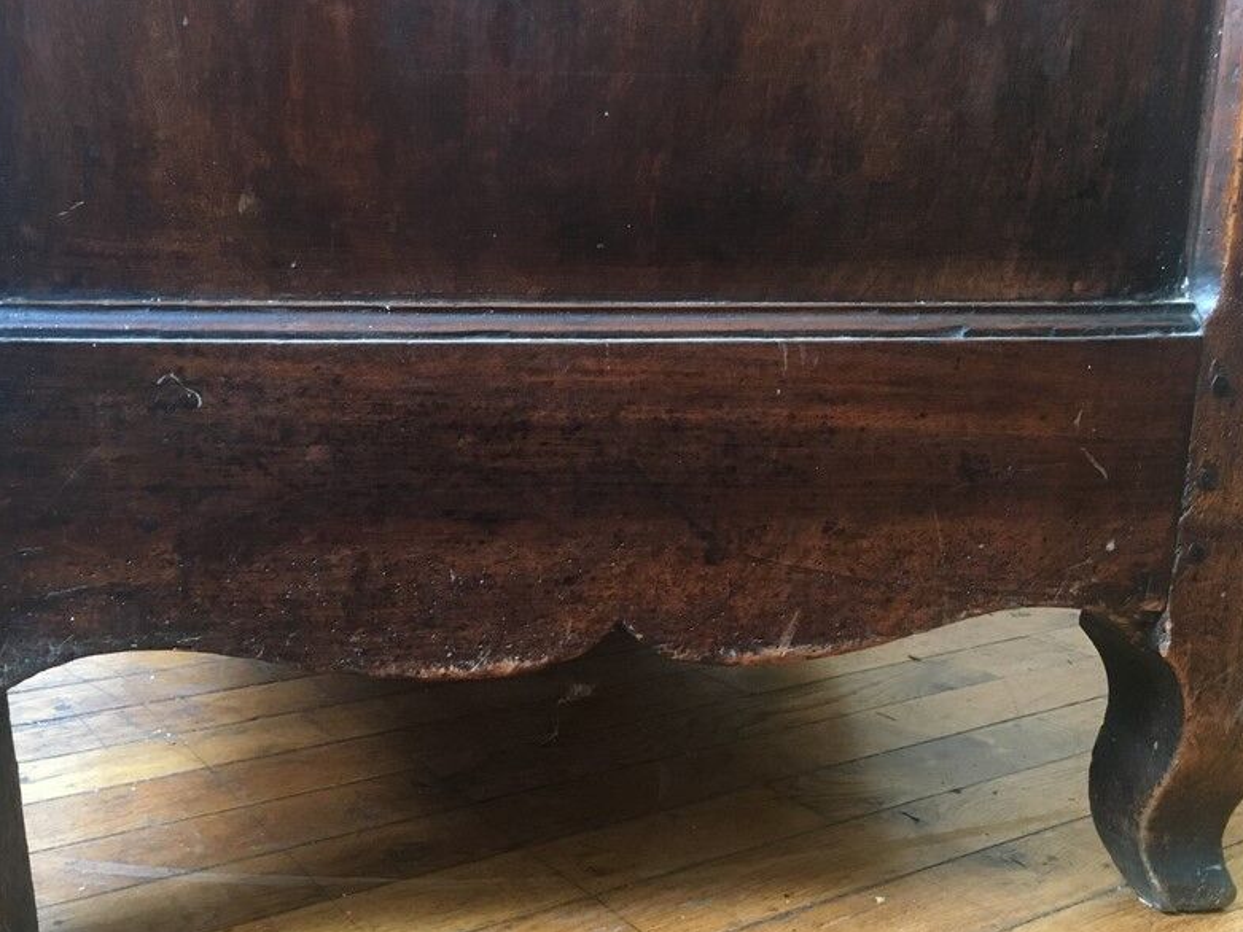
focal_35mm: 38
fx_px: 1365
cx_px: 559
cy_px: 581
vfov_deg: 37.5
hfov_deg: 48.9
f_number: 2.2
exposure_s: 1/25
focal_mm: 4.15
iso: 200
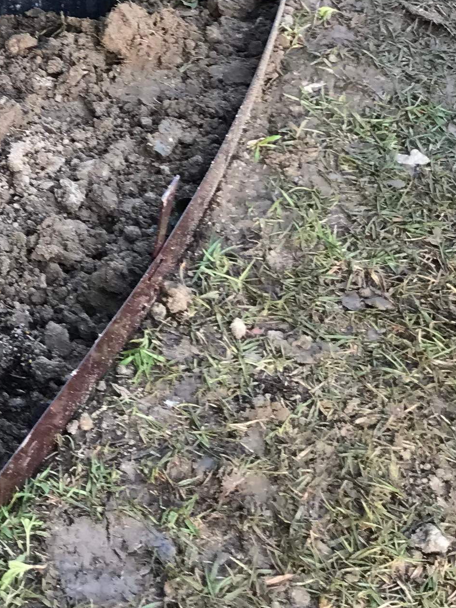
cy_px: -106
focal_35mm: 89
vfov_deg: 20.7
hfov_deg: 15.5
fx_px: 1563
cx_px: -187
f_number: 1.8
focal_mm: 3.99
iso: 25
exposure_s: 1/60
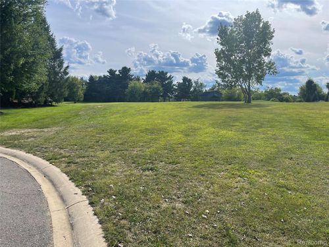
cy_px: 124
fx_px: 238
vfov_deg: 54.9
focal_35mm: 25
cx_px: 164
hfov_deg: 69.4
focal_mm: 5.1
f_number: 1.6
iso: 32
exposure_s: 1/5376
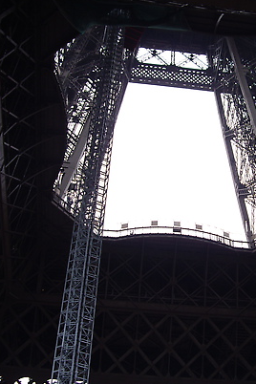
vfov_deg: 33.9
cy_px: 208
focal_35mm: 59
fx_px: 629
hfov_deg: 22.5
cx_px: 221
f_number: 2.8
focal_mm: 7.9
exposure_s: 1/200
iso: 100
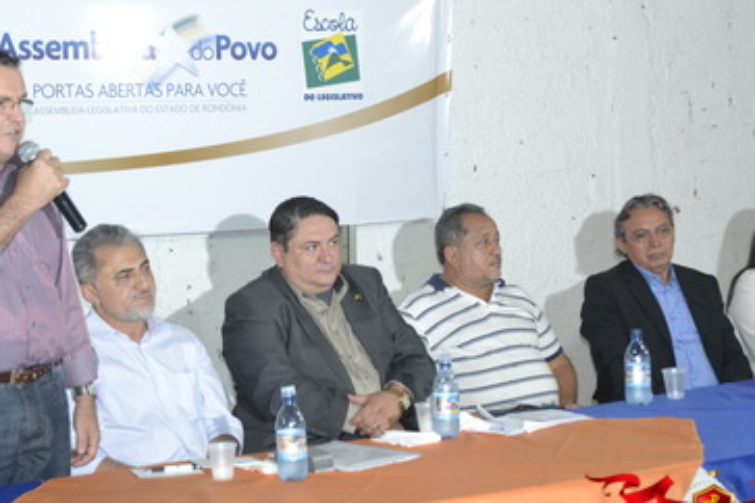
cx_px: 361
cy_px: 268
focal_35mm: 90
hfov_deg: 22.6
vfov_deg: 15.2
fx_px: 1887
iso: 1800
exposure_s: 1/60
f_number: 4.5
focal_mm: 44
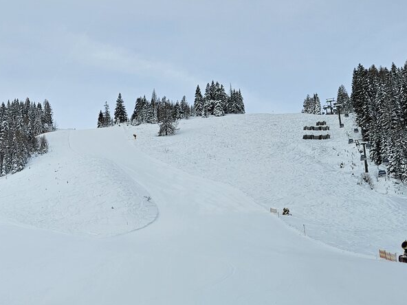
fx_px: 623
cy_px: 207
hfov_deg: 35.0
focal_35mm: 53
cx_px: 80
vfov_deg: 27.3
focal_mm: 5.4
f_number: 1.8
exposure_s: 1/922
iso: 25
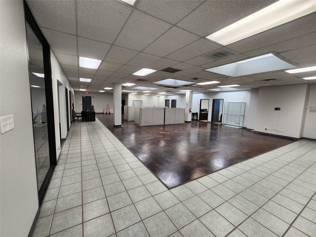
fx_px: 119
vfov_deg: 89.9
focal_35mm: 13
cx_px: 158
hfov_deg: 106.2
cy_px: 118
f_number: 2.2
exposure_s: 1/60
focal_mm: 2.2
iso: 160
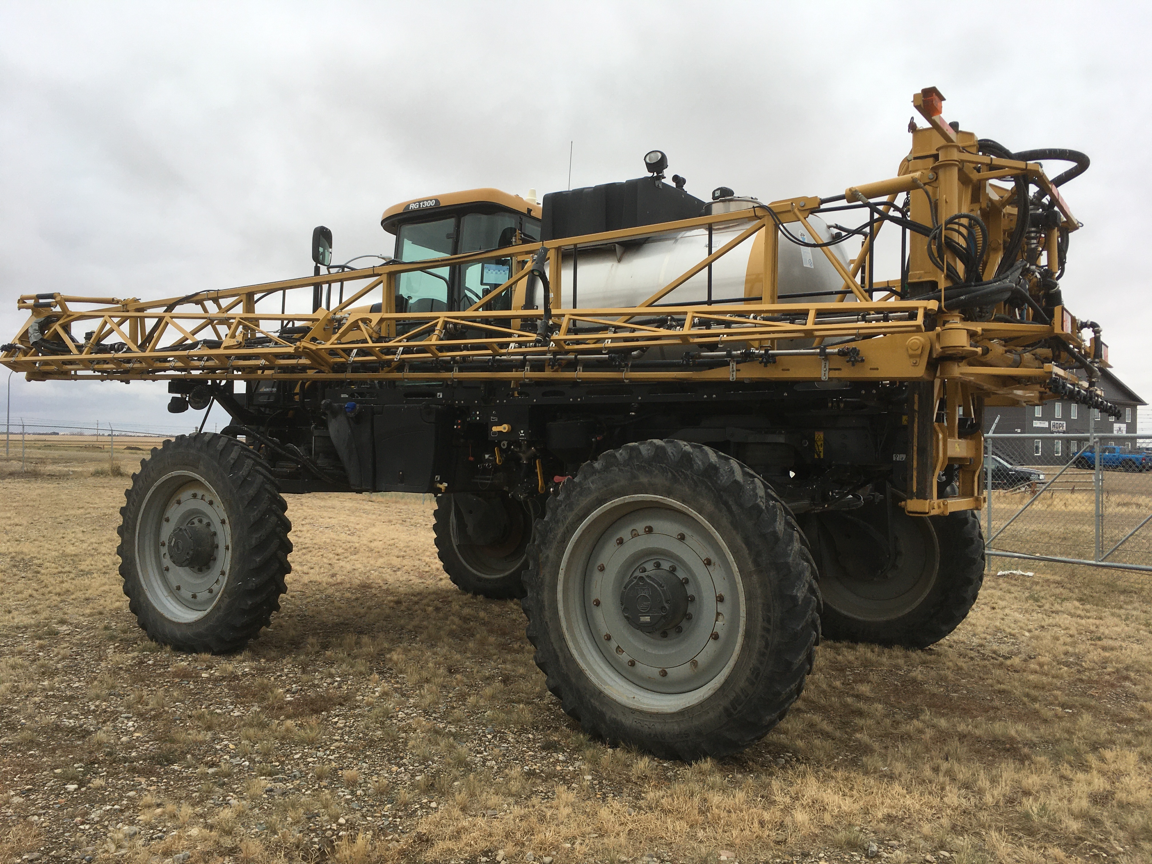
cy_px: 432
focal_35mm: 29
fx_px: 965
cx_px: 576
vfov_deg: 48.2
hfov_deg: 61.7
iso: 25
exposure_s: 1/452
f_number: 2.2
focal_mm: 4.15
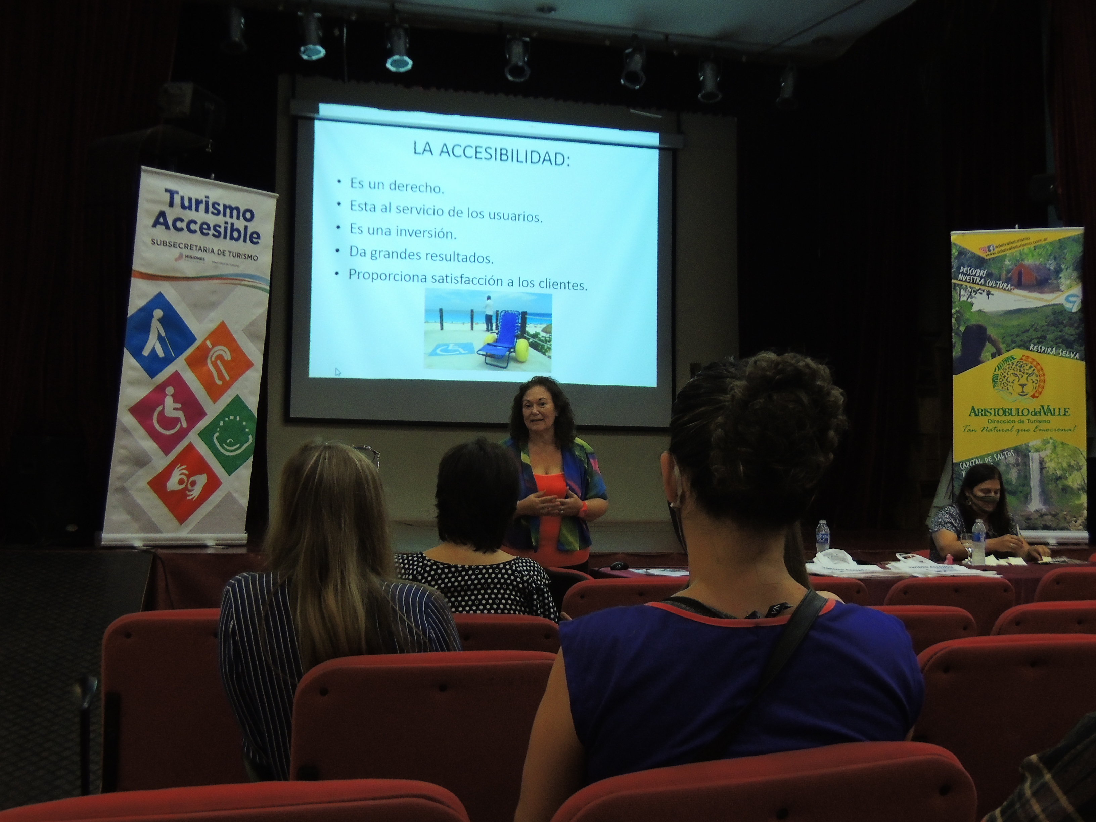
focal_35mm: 40
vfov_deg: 36.0
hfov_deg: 46.8
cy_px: 411
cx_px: 548
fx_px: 1266
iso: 400
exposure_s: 1/15
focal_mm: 7.1
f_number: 3.3
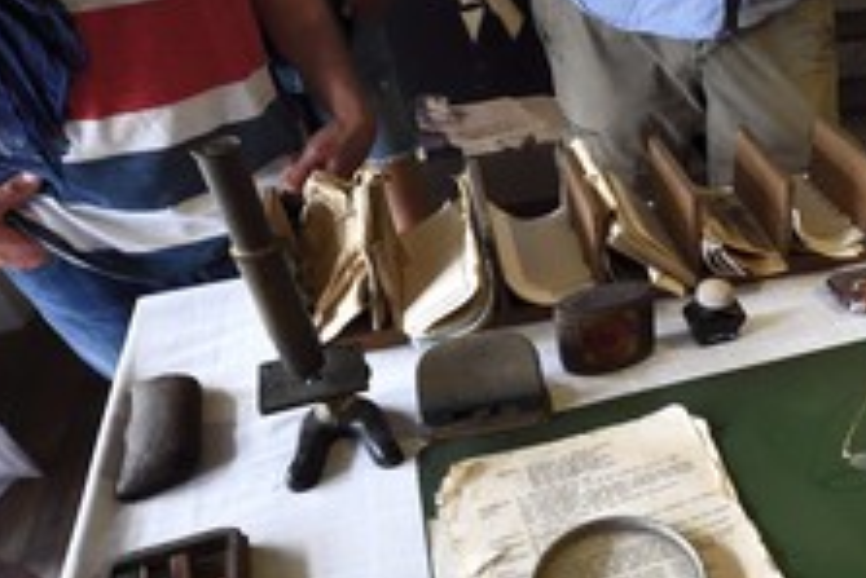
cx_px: 683
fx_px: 770
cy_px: 407
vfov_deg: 40.4
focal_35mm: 32
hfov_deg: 54.9
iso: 3200
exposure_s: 1/25
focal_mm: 17
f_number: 6.3
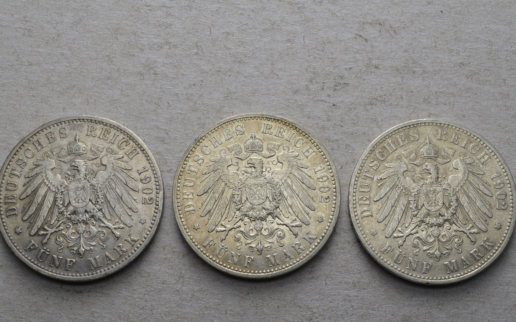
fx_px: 830
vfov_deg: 22.0
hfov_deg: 34.5
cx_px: 261
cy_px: 181
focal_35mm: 59
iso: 400
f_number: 14
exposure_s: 1/250
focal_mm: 36
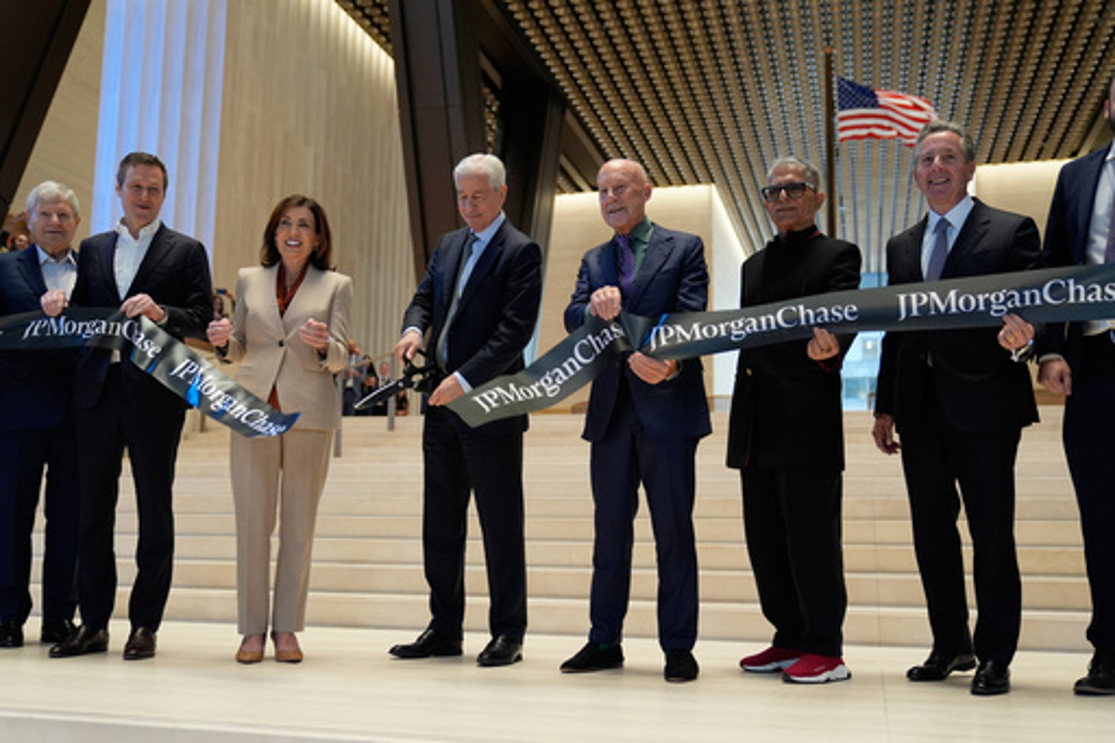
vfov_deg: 36.8
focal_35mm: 36
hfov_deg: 53.1
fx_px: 1115
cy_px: 372
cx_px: 558
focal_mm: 36
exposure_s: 1/250
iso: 1600
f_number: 2.8
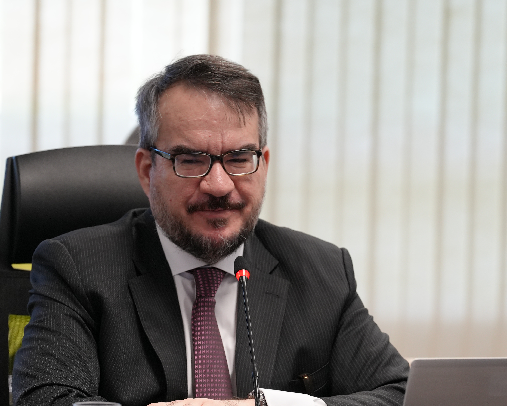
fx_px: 5071
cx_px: 195
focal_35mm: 338
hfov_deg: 5.7
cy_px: 271
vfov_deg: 4.6
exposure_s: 1/200
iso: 1600
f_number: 4
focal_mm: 200
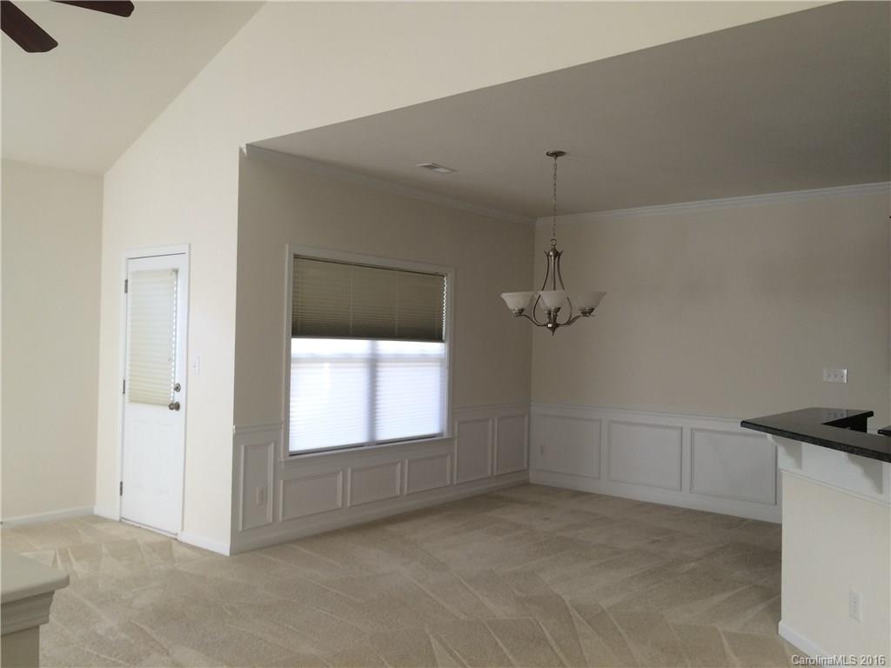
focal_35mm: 29
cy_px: 334
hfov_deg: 61.7
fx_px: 746
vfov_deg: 48.2
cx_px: 446
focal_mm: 4.15
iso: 40
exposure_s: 1/40
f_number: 2.2
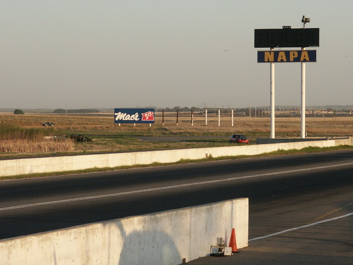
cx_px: 212
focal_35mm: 210
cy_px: 146
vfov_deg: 7.1
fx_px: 2142
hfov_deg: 9.4
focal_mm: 39.24
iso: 100
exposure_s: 1/125
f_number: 8
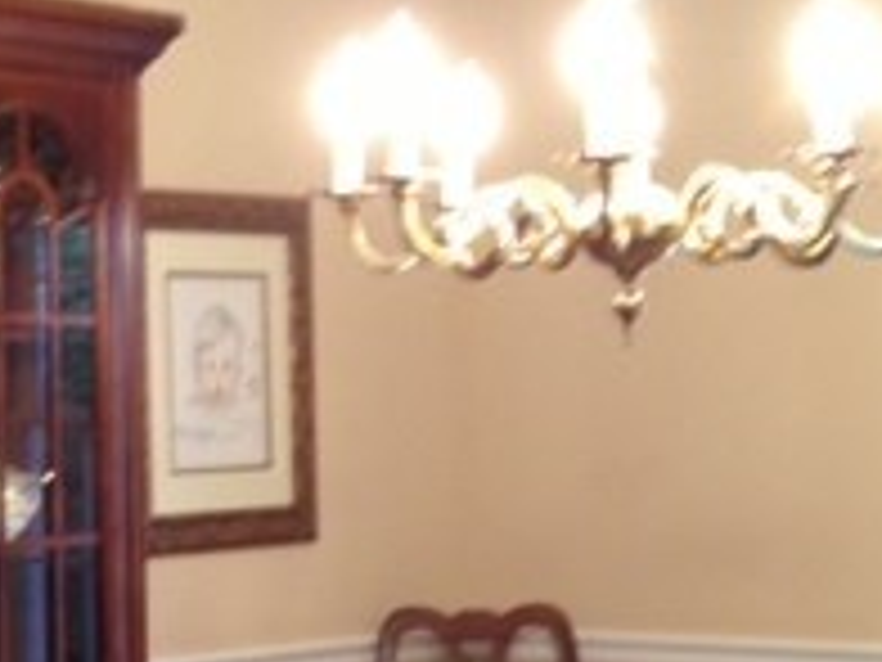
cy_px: 707
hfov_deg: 18.0
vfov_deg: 13.5
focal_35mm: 108
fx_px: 2752
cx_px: 144
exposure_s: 1/20
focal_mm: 4.13
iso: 160
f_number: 2.4
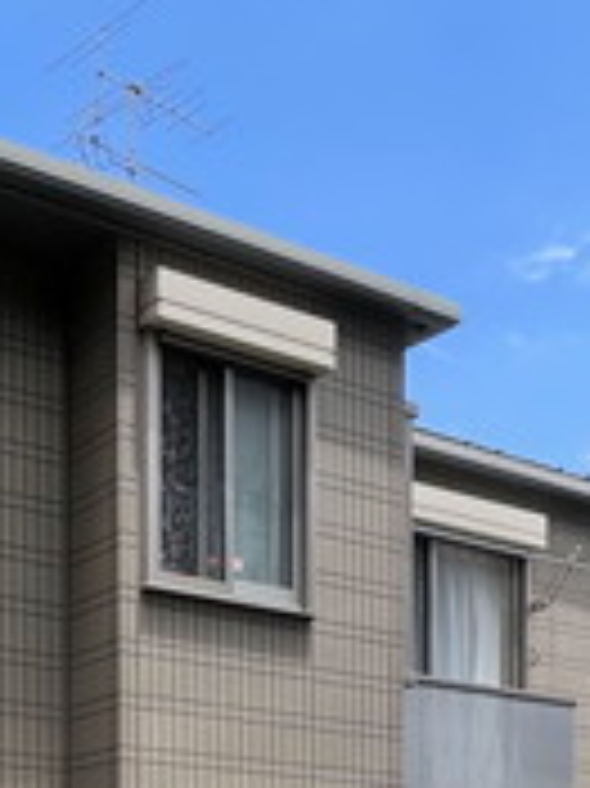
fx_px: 1456
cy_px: 995
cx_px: 297
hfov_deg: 22.9
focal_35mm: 64
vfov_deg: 26.3
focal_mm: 1.54
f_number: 2.4
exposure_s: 1/261
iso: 25
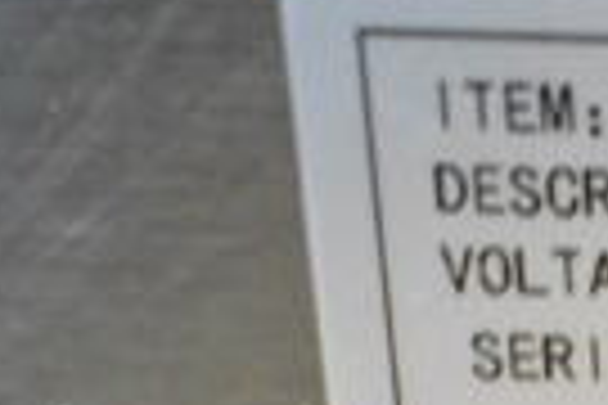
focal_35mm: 136
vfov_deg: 10.0
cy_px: 382
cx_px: 1193
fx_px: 2297
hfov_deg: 13.2
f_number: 7.1
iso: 6400
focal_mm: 20
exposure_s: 1/200
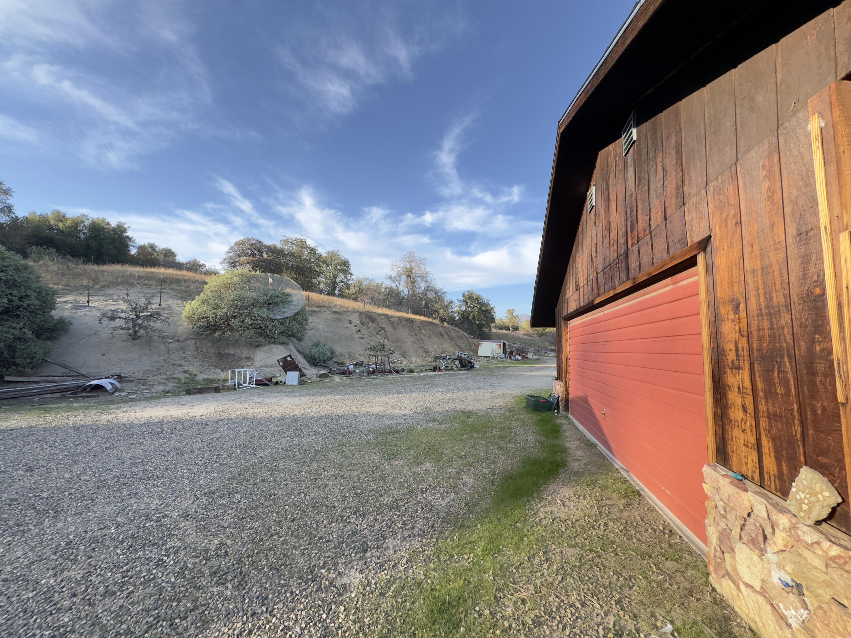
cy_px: 319
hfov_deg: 102.1
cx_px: 426
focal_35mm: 14
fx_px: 344
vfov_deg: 85.7
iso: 40
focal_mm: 2.22
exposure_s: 1/314
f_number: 2.2
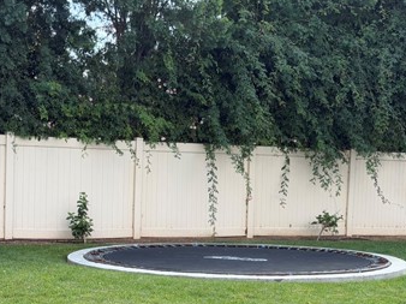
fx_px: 1067
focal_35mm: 91
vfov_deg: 16.1
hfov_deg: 21.5
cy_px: 250
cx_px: 221
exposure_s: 1/987
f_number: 1.78
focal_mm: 6.76
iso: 64
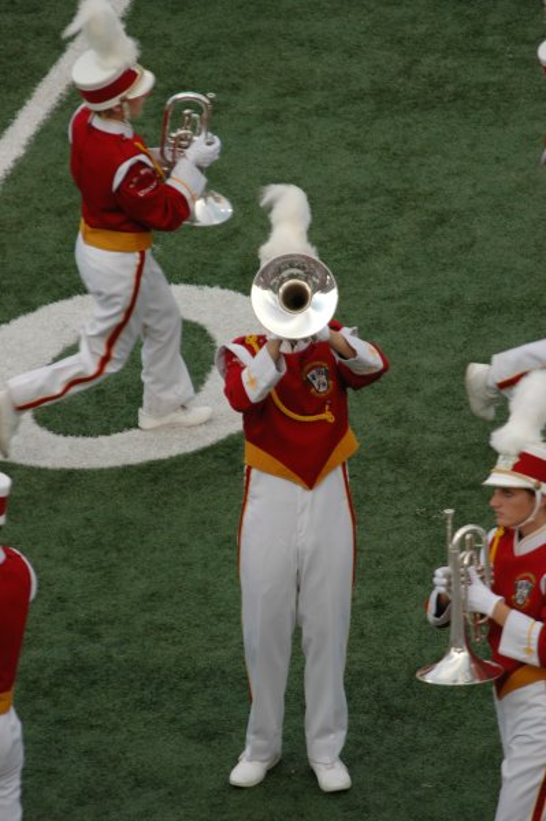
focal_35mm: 600
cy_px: 410
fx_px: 13673
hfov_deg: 2.3
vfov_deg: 3.4
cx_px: 273
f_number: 5.6
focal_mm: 400
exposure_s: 1/250
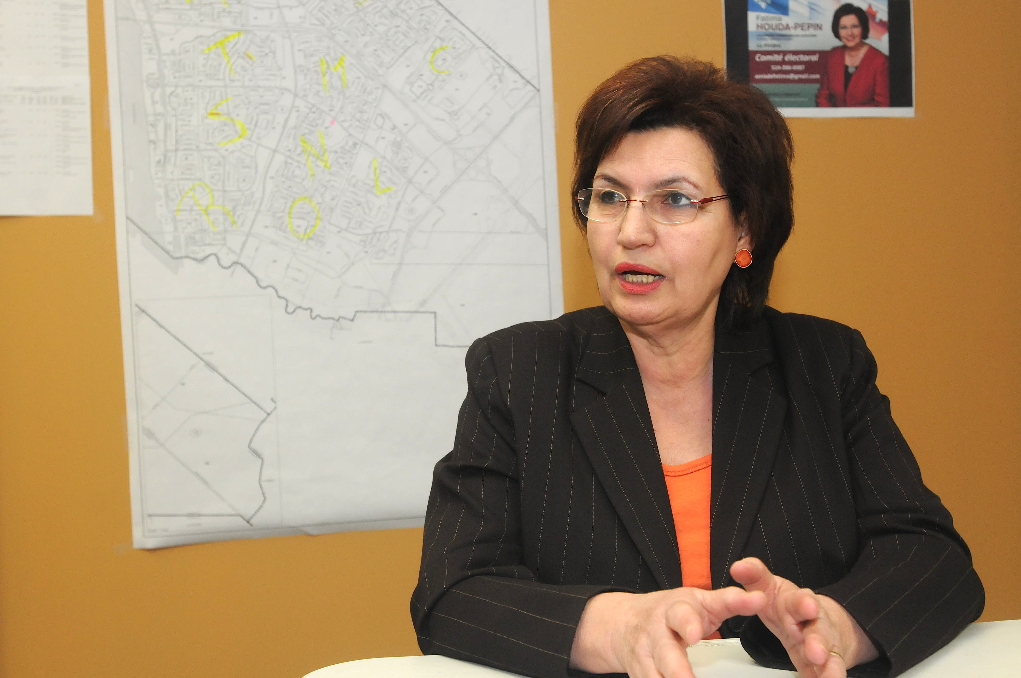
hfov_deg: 53.2
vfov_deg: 36.8
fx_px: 1020
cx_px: 510
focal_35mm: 36
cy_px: 339
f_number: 6.3
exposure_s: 1/80
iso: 800
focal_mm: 24
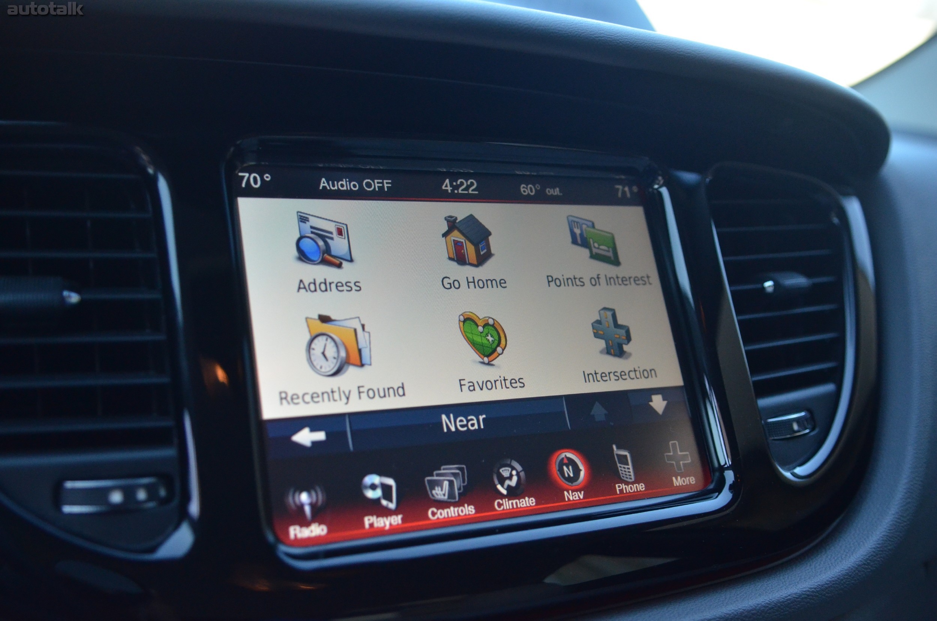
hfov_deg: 49.6
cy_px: 310
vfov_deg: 34.1
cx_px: 468
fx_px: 1013
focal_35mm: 39
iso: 1600
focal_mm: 26
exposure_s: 1/400
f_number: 2.8
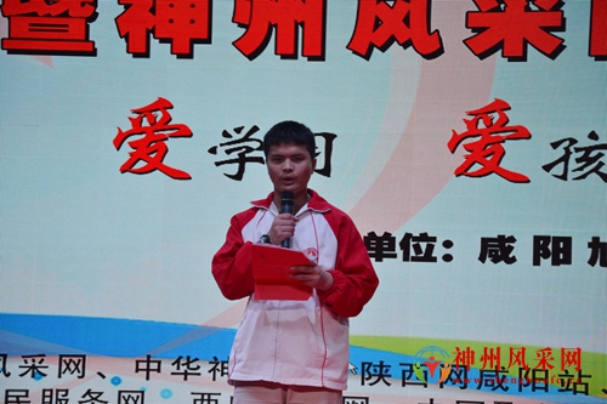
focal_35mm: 135
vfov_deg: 10.2
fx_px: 2275
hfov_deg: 15.2
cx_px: 304
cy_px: 202
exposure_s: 1/125
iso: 100
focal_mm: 90
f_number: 5.6
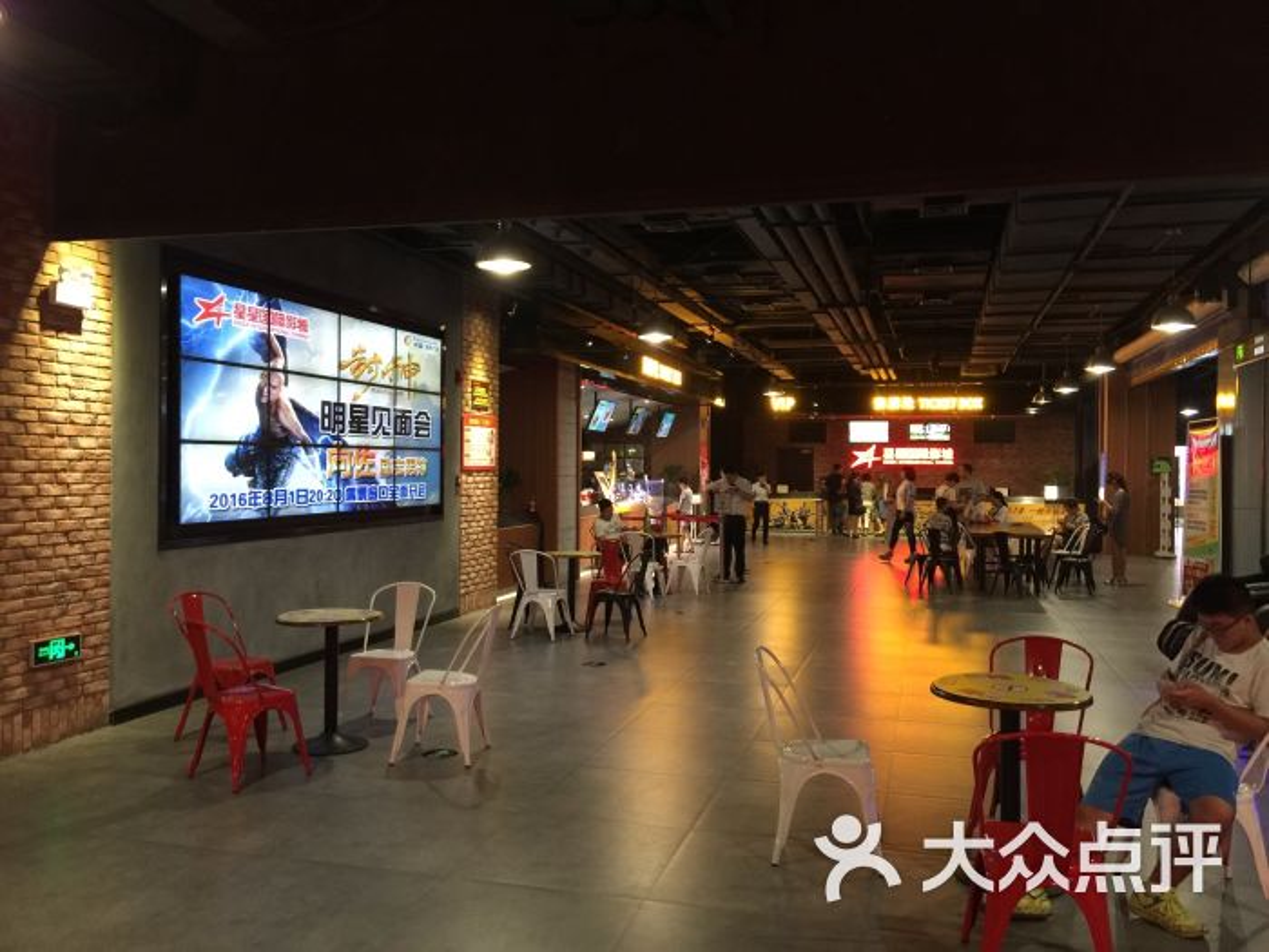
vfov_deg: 48.2
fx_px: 1063
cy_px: 476
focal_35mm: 29
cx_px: 634
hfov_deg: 61.7
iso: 100
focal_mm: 4.15
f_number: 2.2
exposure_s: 1/10
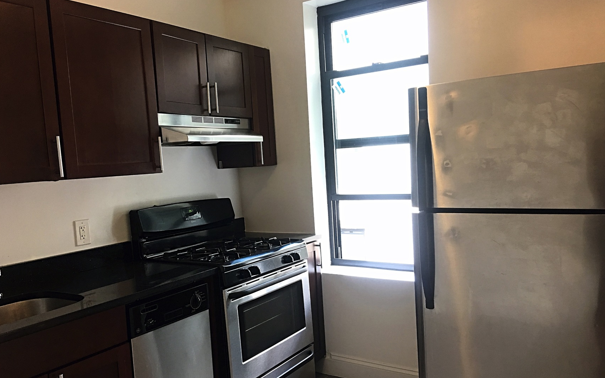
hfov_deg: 61.2
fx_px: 511
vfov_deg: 40.5
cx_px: 301
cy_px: 210
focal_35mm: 31
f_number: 2.2
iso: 64
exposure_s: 1/15
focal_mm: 4.15
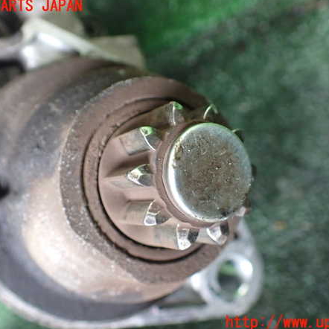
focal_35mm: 36
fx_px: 387
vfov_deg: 46.0
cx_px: 170
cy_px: 164
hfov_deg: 46.0
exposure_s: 1/125
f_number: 2.3
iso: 800
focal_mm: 5.4
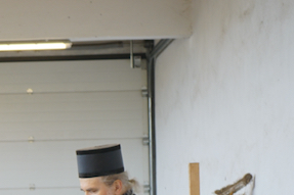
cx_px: -20
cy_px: 272
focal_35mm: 164
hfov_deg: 12.3
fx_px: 1339
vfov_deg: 8.2
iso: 400
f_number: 4.5
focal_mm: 47
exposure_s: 1/60
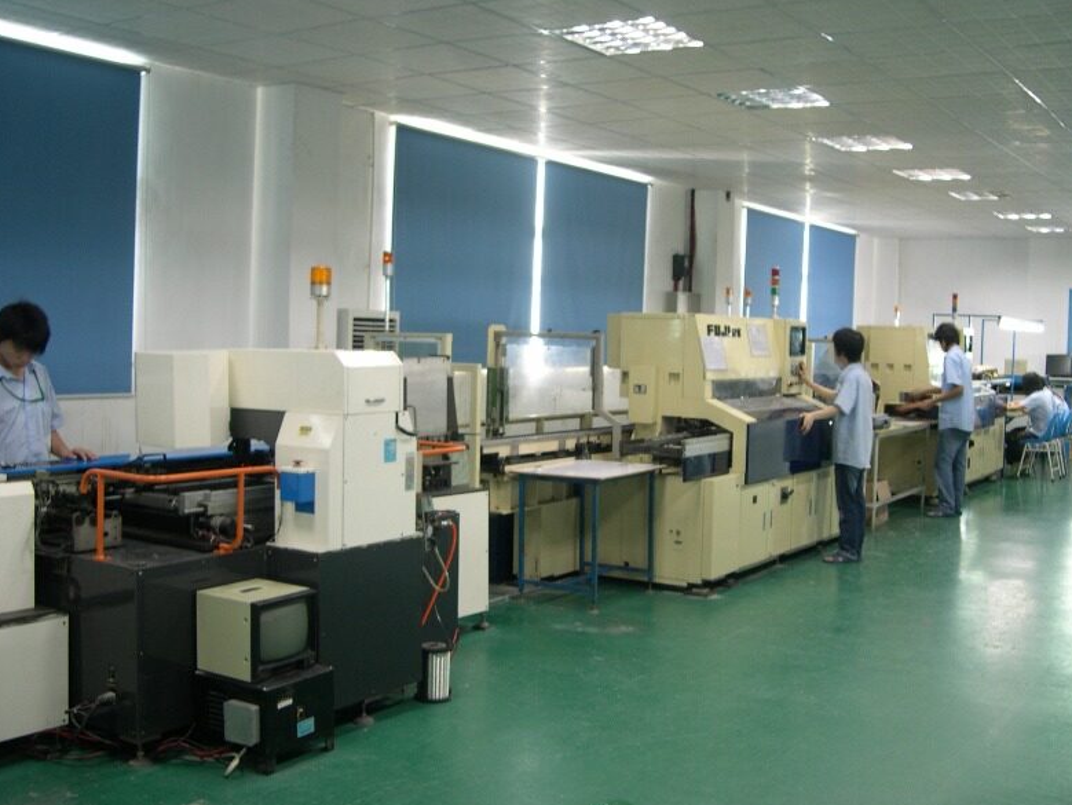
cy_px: 402
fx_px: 1208
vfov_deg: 36.8
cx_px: 541
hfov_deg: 47.8
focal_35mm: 39
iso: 100
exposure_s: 1/4
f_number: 2.8
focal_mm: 8
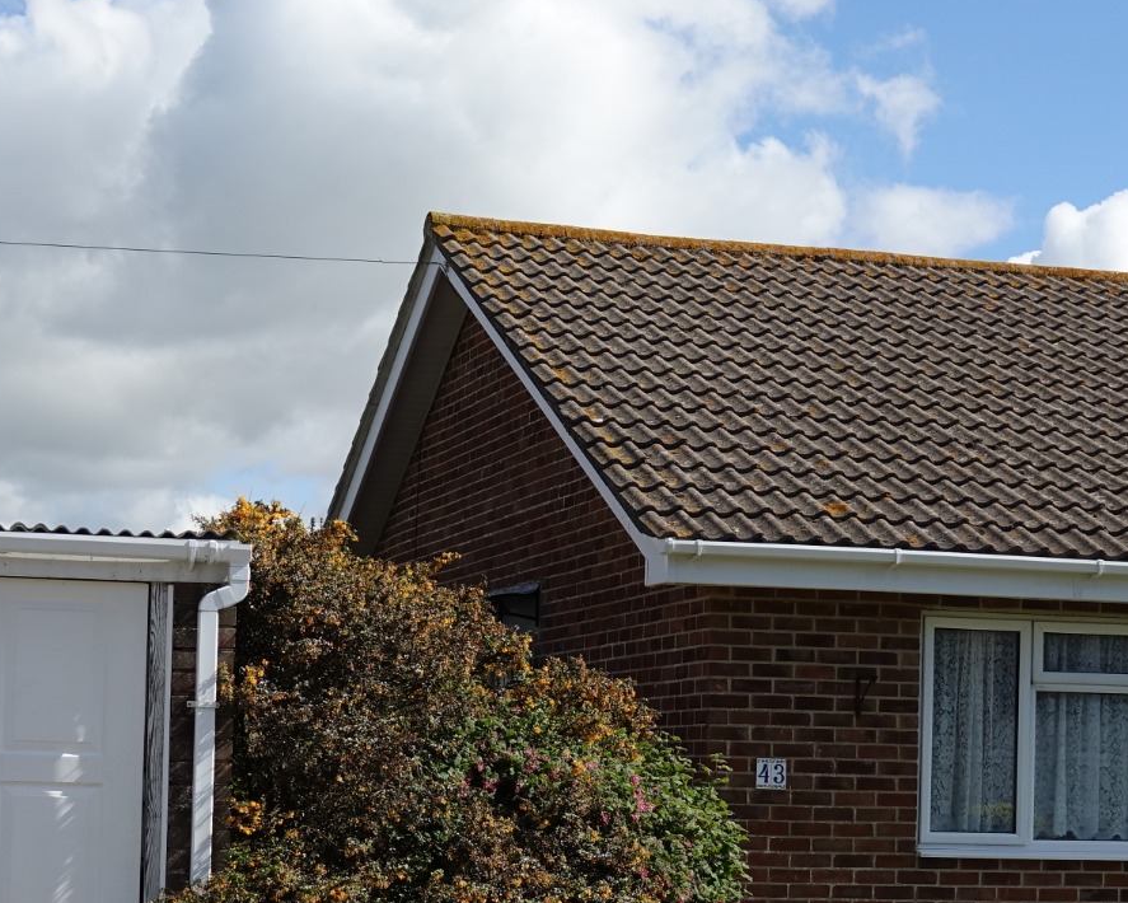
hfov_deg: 24.4
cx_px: 530
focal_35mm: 78
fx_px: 2605
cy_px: 739
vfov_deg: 19.4
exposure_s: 1/1600
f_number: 3.2
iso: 100
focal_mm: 13.31
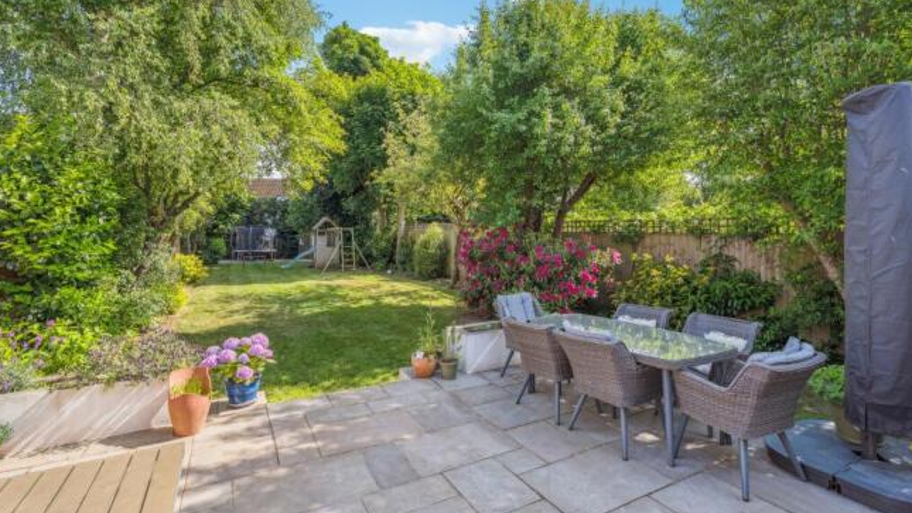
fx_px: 411
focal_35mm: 17
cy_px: 216
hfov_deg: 95.9
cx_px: 454
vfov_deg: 63.6
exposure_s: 1/100
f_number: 8
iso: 100
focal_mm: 16
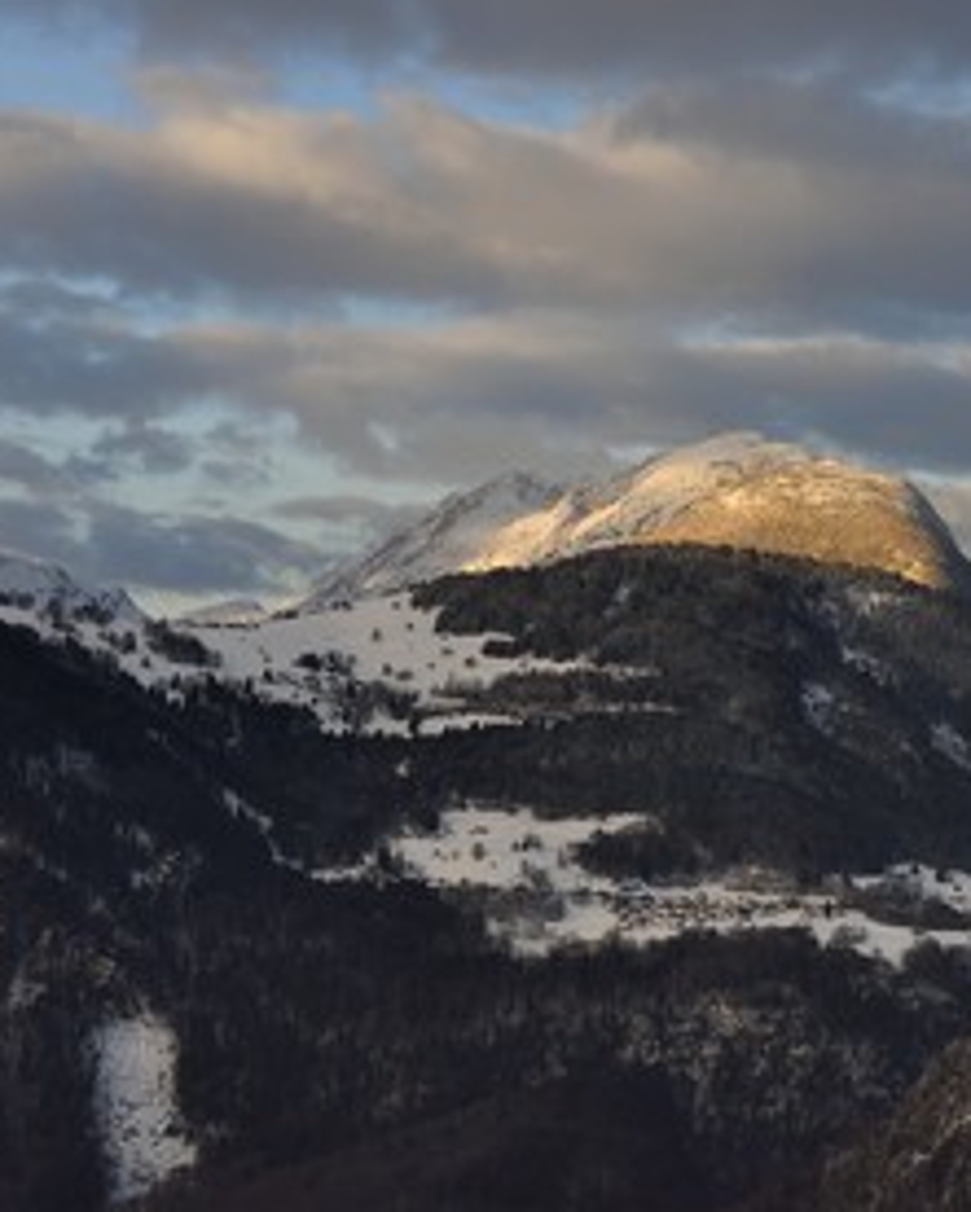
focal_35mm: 100
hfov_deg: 15.2
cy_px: 606
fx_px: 3590
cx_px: 892
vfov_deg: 19.2
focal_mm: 70
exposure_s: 1/250
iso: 320
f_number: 10
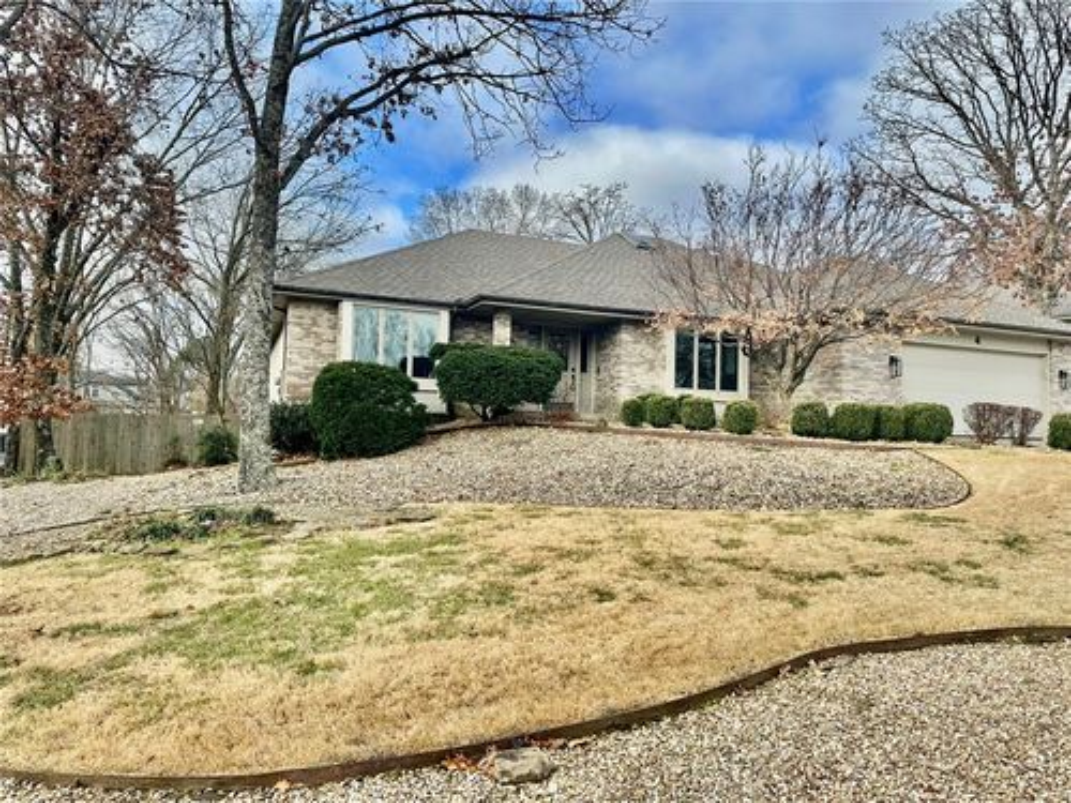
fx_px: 743
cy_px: 402
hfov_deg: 71.6
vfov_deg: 56.8
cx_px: 536
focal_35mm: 24
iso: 80
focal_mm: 6.86
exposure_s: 1/1692
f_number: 1.78
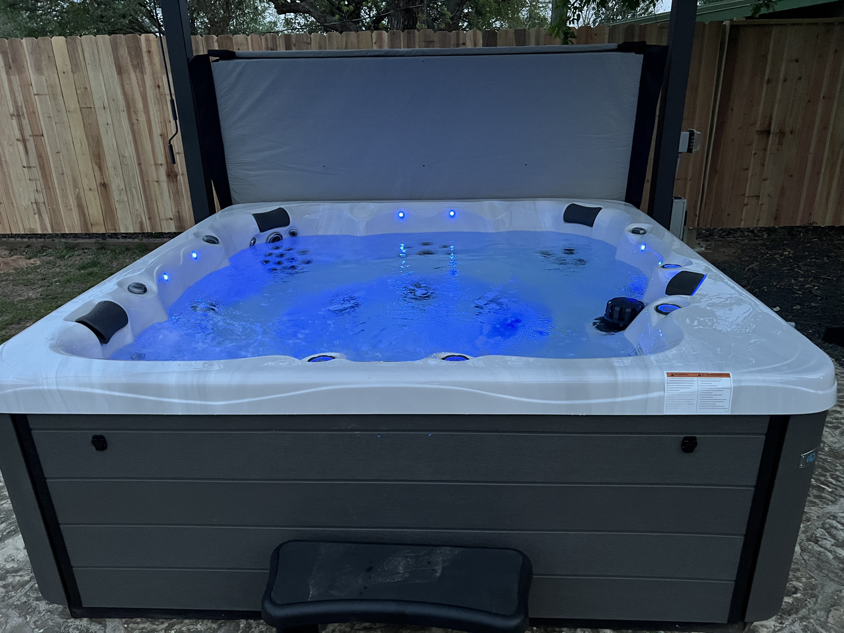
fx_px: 634
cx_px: 422
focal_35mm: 26
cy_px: 316
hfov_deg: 67.3
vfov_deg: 53.1
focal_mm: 5.7
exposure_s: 1/30
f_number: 1.5
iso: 500
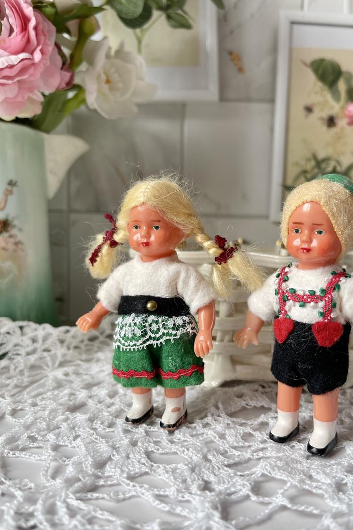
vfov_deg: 65.5
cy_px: 273
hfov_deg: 46.2
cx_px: 205
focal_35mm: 28
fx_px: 412
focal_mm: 5.1
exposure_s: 1/121
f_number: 1.6
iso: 50
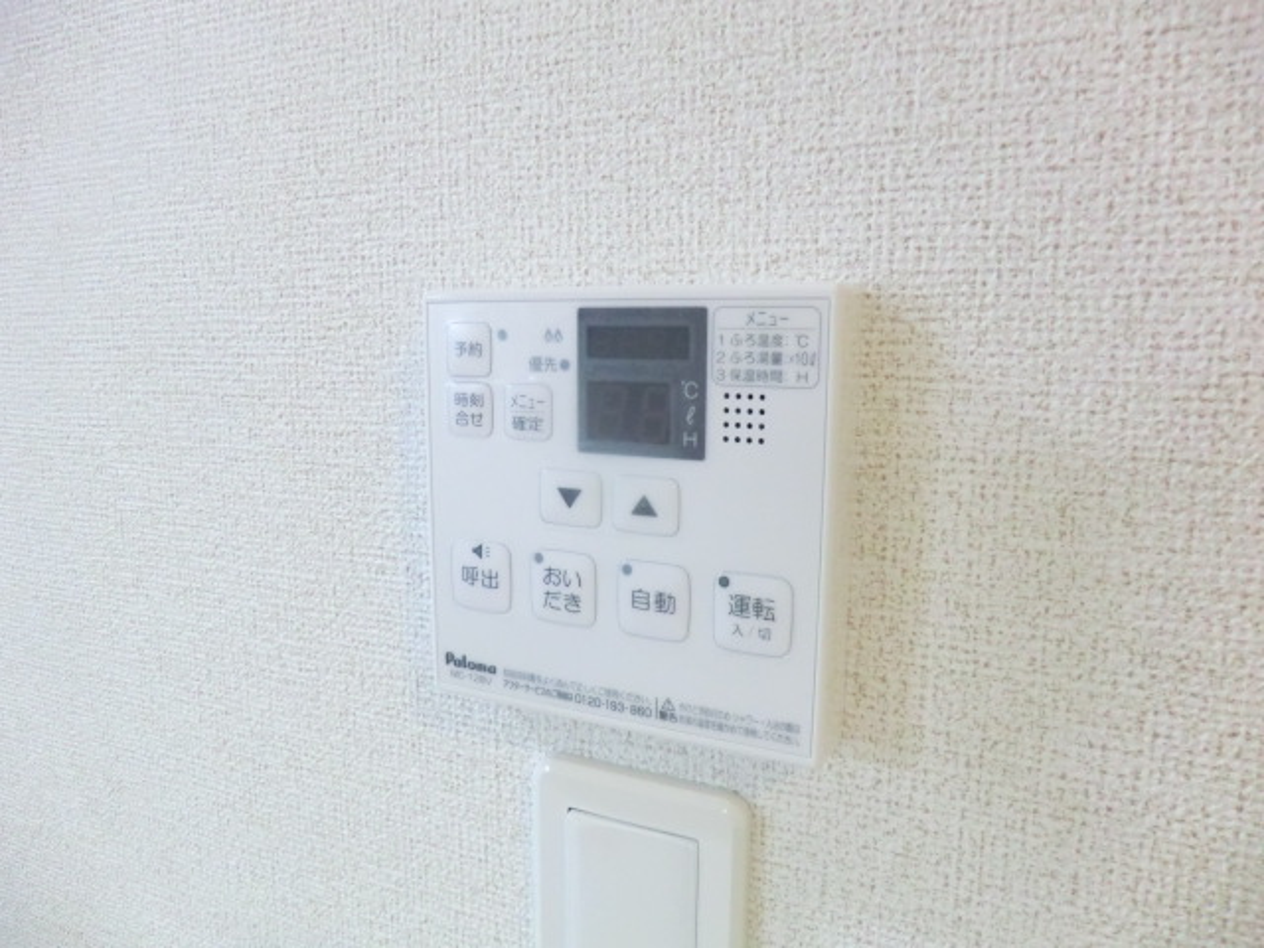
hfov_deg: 71.6
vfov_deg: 56.8
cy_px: 474
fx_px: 876
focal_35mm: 24
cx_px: 632
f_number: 3.2
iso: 640
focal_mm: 4.3
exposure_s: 1/60
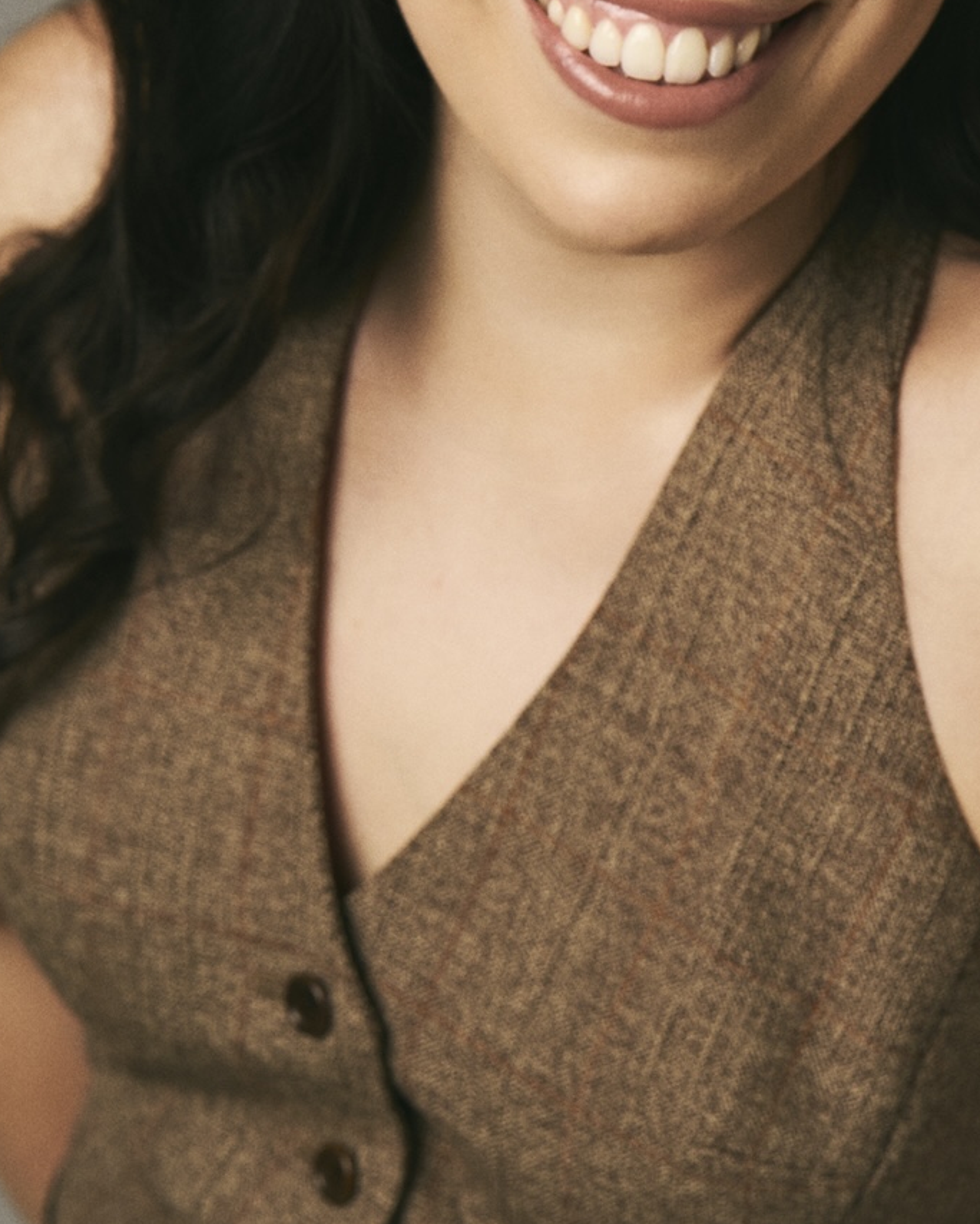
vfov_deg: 11.5
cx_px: 681
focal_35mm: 168
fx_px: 6091
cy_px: 372
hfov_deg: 9.2
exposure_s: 1/400
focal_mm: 85
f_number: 6.3
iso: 200
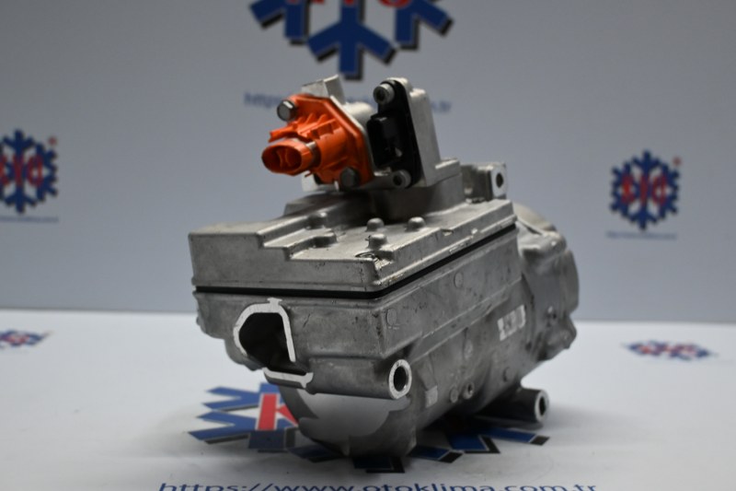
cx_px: 368
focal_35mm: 44
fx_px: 889
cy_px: 246
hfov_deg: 45.0
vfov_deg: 30.8
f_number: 4.8
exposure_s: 1/125
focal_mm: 29
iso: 900
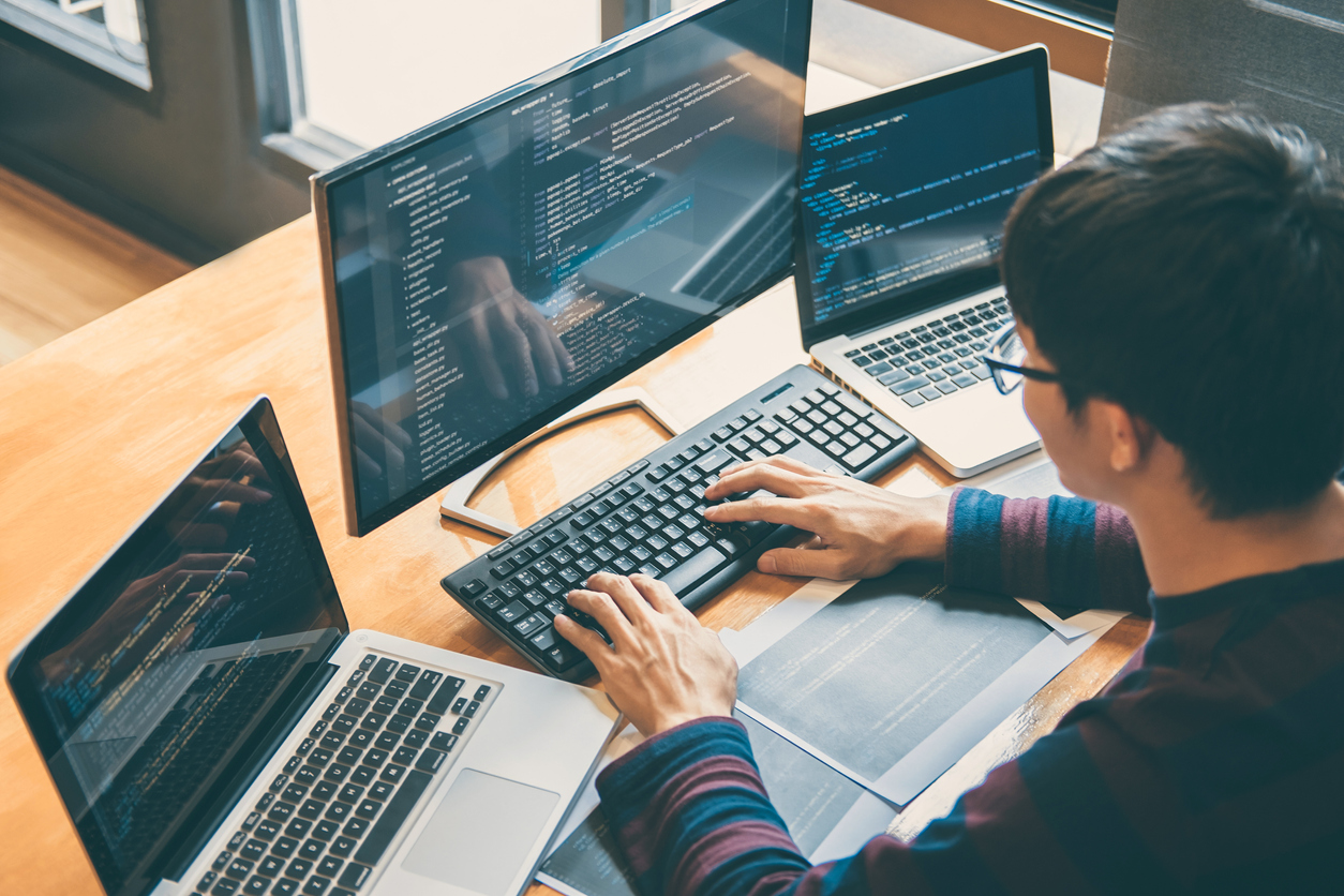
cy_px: 448
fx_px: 1979
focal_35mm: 53
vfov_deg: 25.5
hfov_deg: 37.5
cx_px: 672
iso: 250
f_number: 2
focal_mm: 35
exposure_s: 1/80
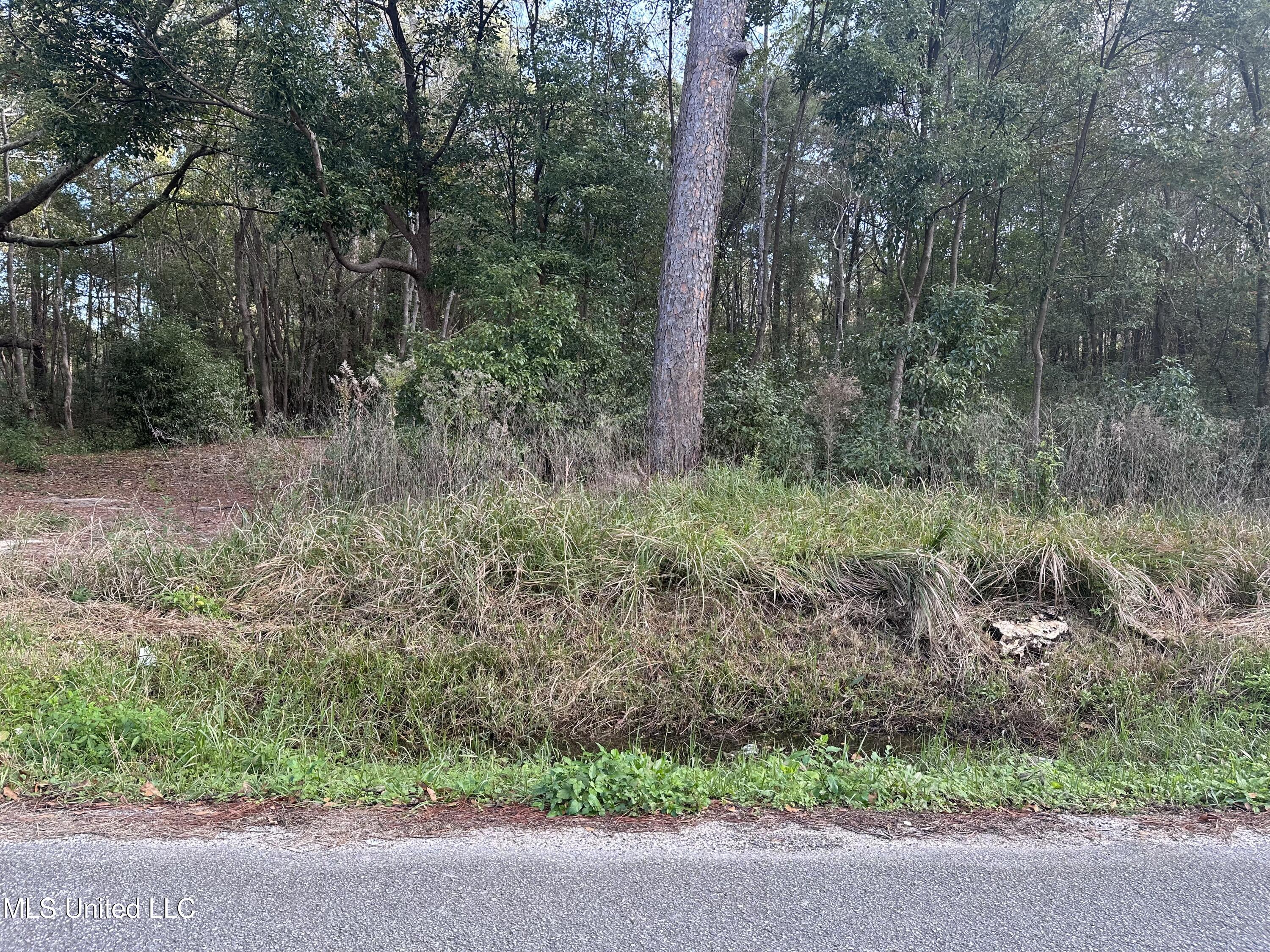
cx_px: 635
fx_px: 881
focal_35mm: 24
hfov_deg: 71.6
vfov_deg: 56.8
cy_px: 476
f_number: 1.78
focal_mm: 6.86
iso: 64
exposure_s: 1/202
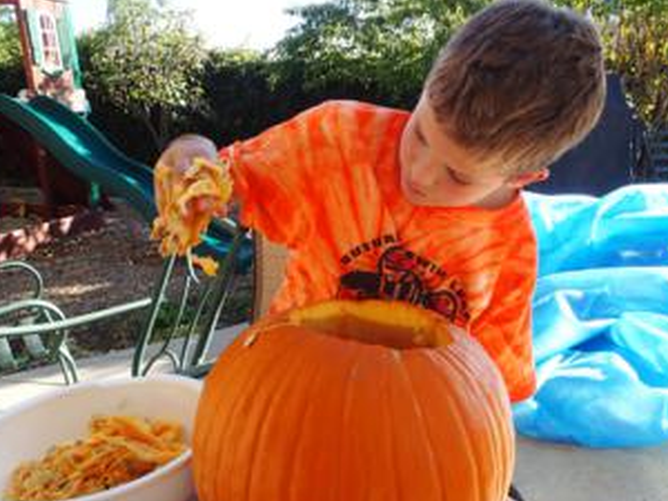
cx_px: 385
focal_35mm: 30
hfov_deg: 59.7
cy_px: 289
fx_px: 579
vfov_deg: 46.6
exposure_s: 1/400
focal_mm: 4.5
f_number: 2.8
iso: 100
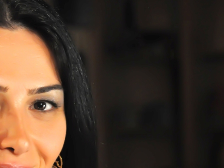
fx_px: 2441
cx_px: 43
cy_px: 138
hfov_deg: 5.3
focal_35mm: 377
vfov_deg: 3.9
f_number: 5.6
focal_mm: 105
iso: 2200
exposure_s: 1/30
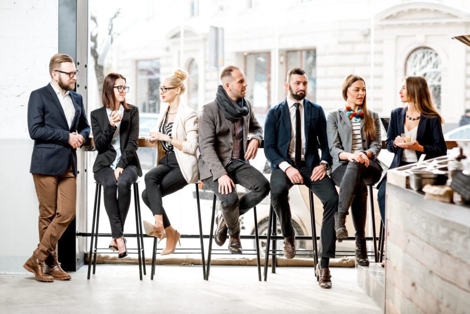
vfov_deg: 16.1
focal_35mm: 85
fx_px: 1110
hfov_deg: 23.9
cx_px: 235
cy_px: 157
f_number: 2.8
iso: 200
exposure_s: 1/200
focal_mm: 85
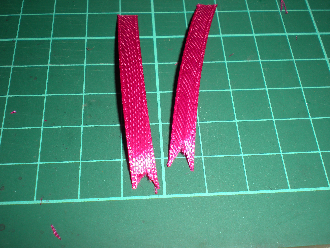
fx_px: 419
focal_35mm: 44
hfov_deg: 42.9
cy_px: 124
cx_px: 165
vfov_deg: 32.9
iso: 64
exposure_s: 1/60
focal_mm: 7.4
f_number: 4.9
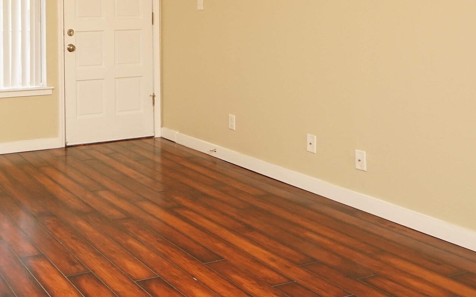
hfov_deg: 43.1
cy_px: 33
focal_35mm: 43
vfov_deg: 28.8
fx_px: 558
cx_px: 66
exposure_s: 1/60
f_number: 4.5
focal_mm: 12
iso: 800
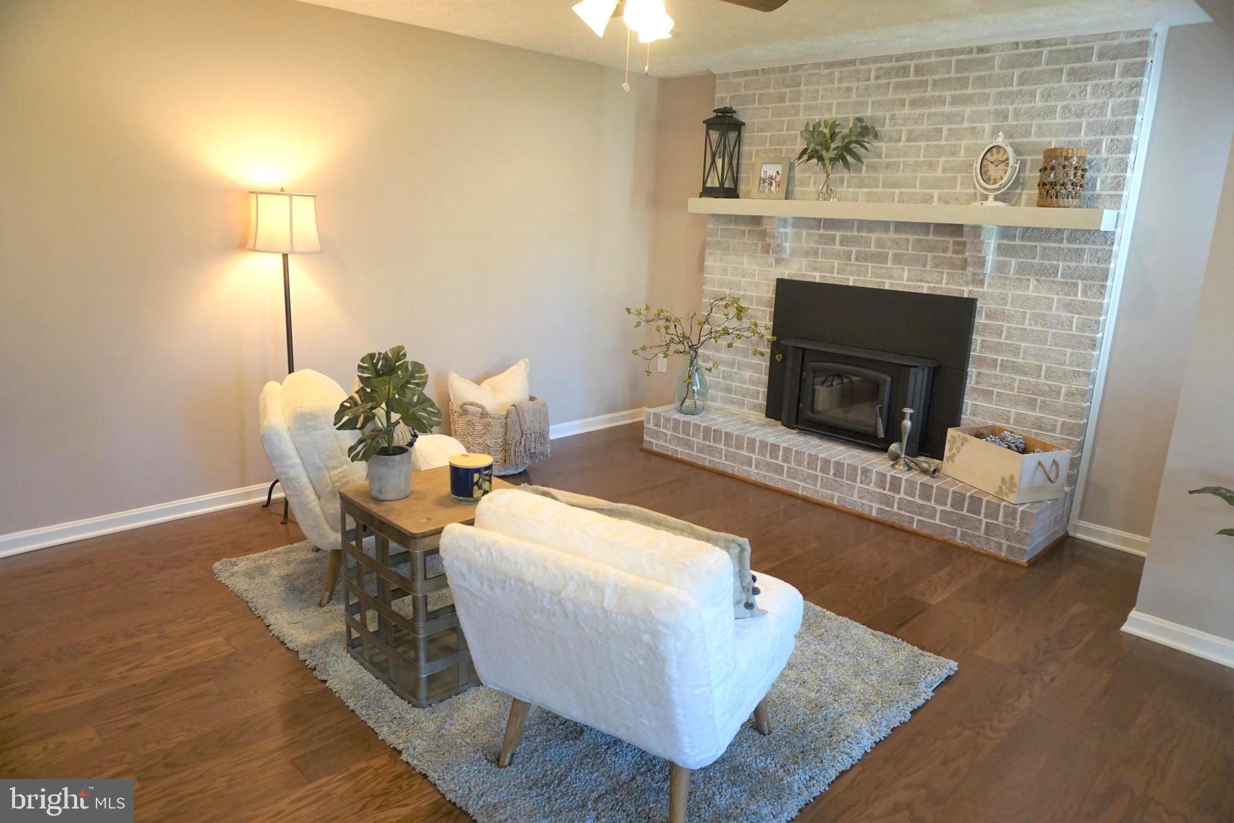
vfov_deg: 53.1
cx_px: 617
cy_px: 412
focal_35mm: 24
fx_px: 823
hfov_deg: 73.7
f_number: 4
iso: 640
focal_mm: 16
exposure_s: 1/160
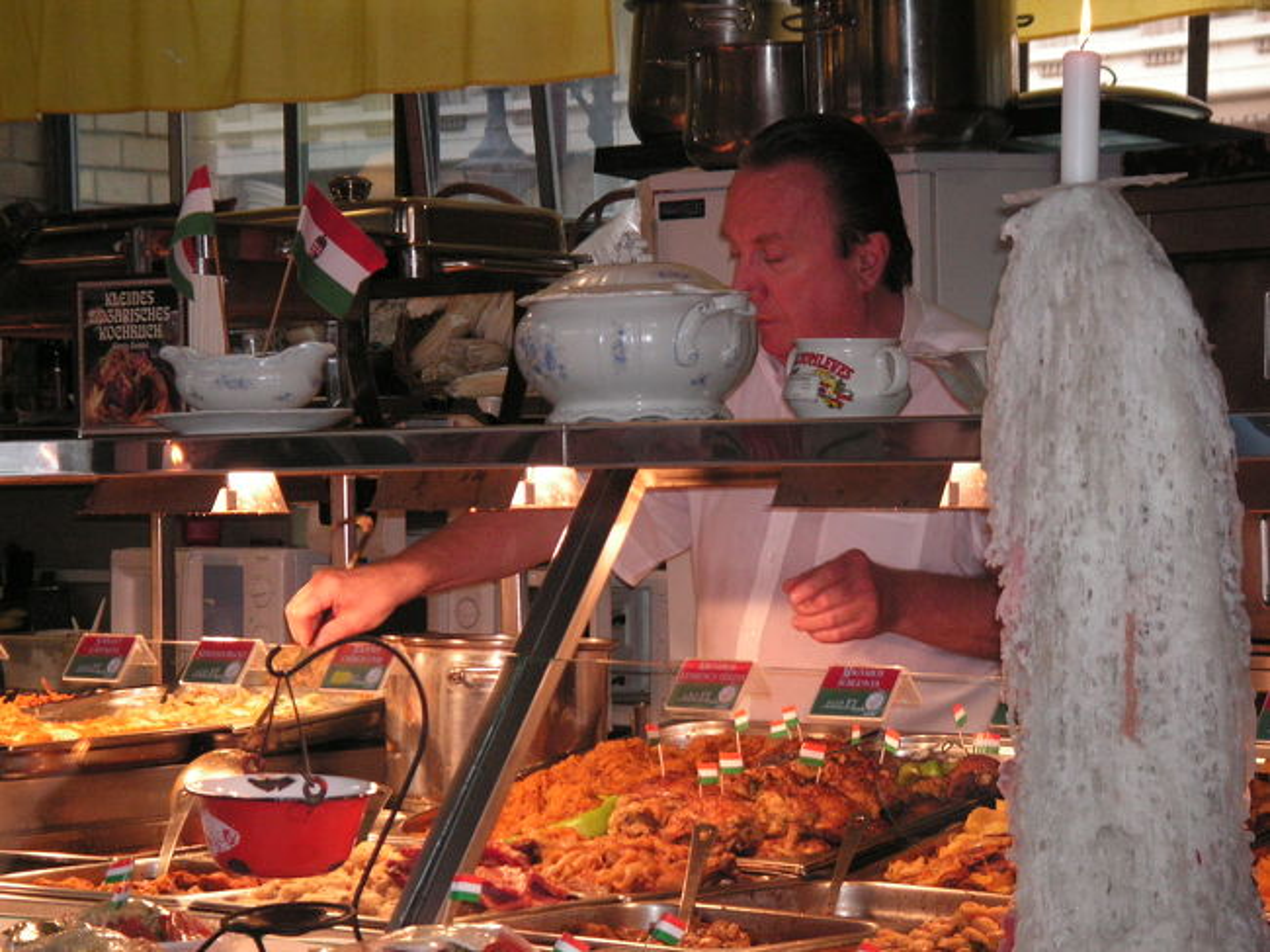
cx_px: 635
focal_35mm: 114
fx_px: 4181
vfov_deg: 13.0
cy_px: 476
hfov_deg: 17.3
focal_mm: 18.9
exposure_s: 1/114
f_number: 4
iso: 160
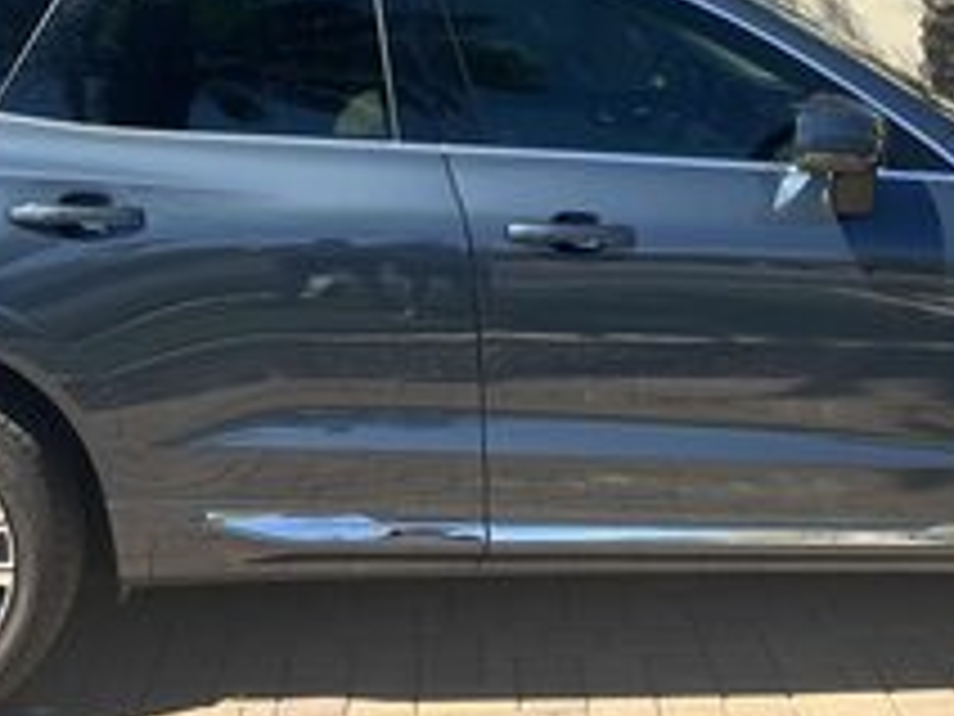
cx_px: 531
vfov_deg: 24.1
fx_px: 1626
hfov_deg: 32.7
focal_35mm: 59
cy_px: 59
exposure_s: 1/2525
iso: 80
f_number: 1.78
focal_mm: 6.86
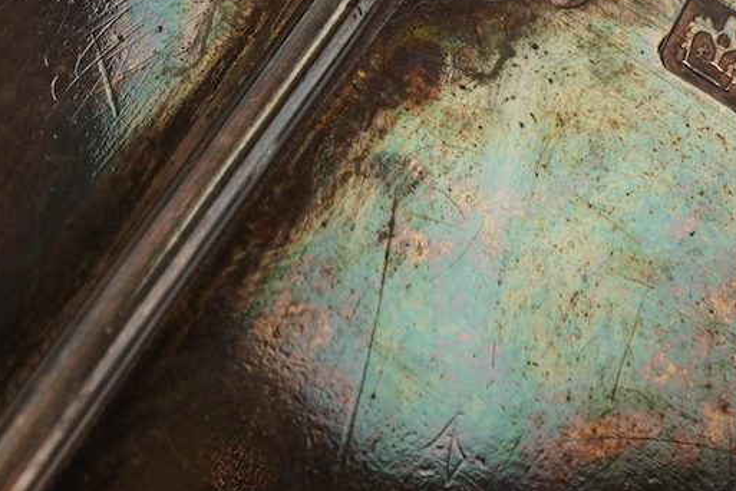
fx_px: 2821
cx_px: 273
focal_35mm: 138
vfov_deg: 9.8
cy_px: -106
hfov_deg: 14.8
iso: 320
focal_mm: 30
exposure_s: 1/125
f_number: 22
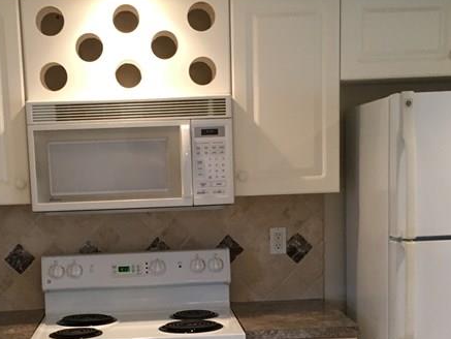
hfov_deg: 28.5
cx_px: 173
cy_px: 302
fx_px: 886
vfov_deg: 21.2
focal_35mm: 68
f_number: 2.2
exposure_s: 1/30
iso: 80
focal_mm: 4.15
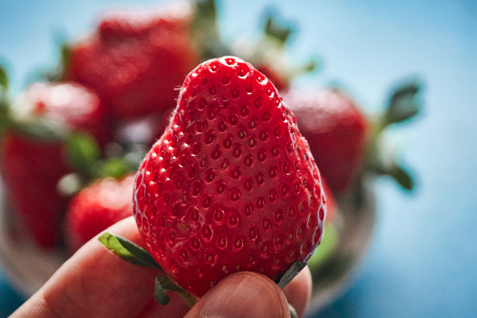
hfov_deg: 21.6
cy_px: 154
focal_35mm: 95
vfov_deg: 14.5
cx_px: 240
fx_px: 1253
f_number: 5.6
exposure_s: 1/160
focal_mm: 55
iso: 1600
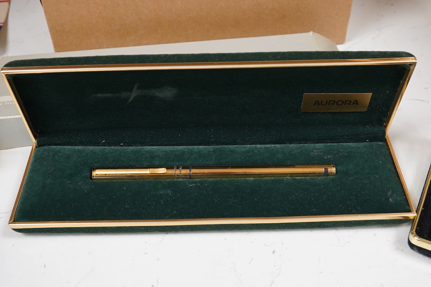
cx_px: 216
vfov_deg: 29.9
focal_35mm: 45
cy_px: 144
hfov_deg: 43.6
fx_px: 539
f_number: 6.3
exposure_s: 1/100
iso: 2500
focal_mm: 30
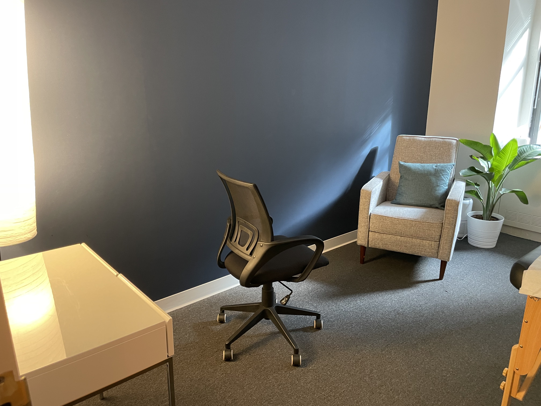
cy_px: 203
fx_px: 406
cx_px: 270
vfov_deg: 53.1
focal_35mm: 26
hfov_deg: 67.3
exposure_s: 1/40
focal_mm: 4.2
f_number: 1.6
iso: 500
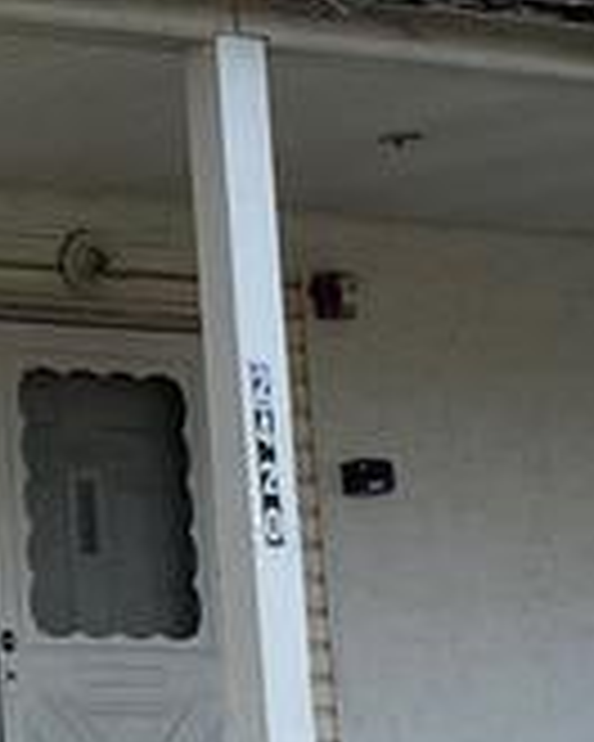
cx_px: -522
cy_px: 49
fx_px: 4857
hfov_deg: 6.8
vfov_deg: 8.7
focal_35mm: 221
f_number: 1.8
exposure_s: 1/1464
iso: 32
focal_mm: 4.25
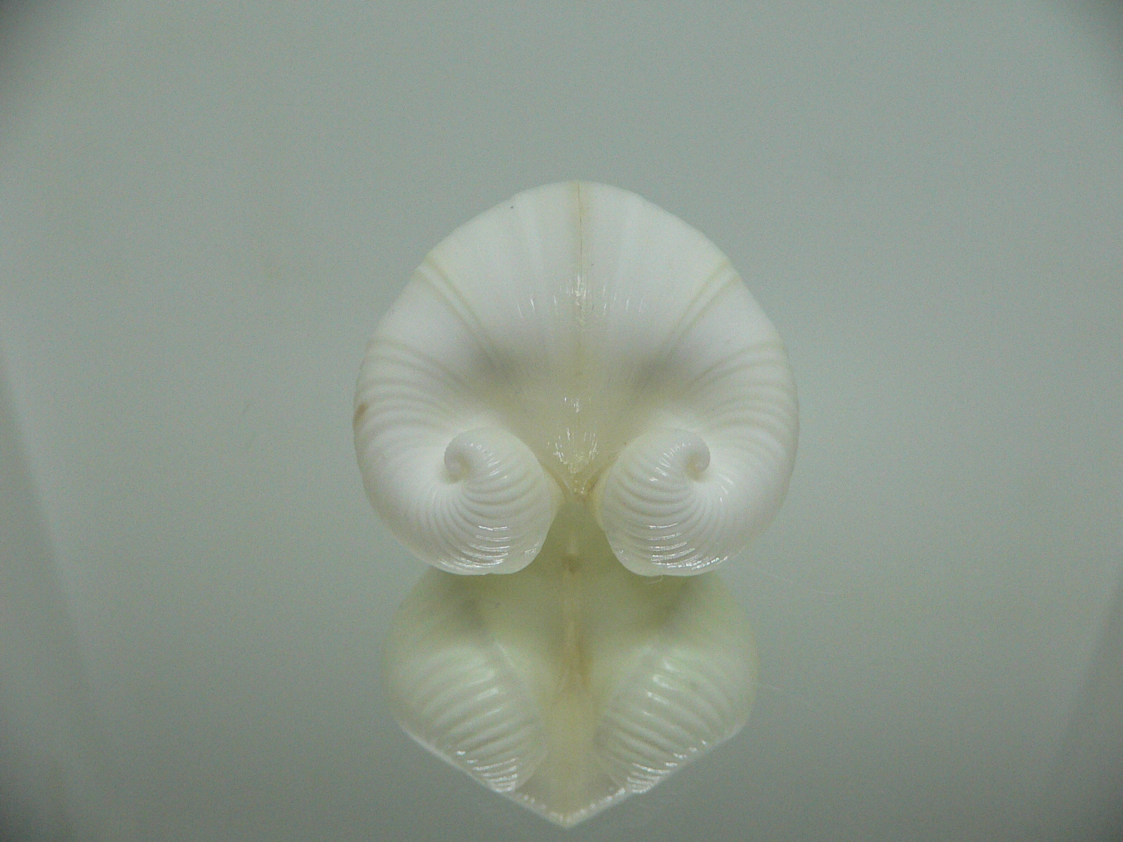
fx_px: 1135
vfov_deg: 40.7
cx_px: 562
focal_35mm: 35
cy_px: 421
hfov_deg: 52.6
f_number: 2.8
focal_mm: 4.6
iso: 200
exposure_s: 1/60
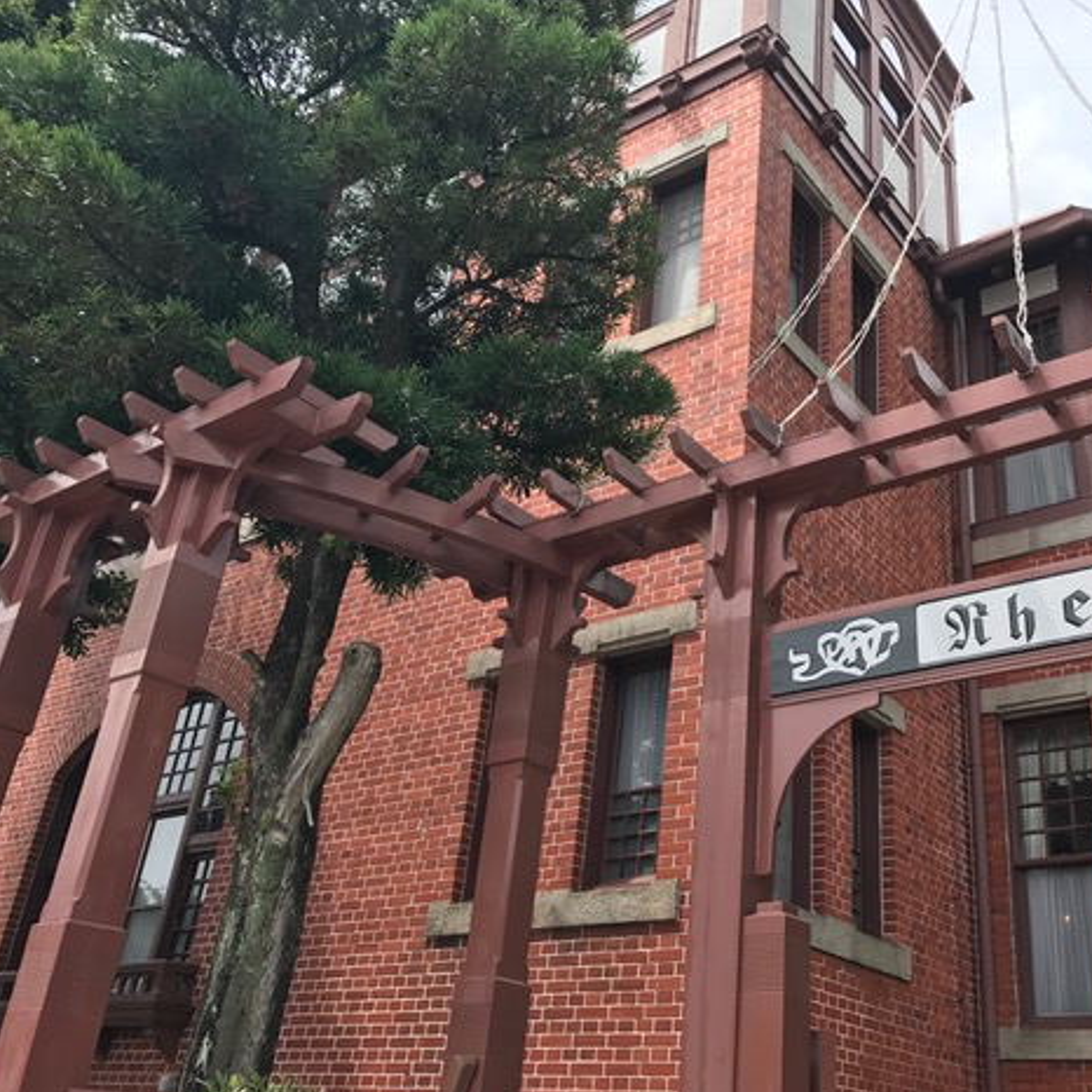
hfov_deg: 47.8
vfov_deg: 48.5
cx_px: 710
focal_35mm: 34
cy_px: 541
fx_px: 1213
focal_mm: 3.99
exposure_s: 1/967
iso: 20
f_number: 1.8
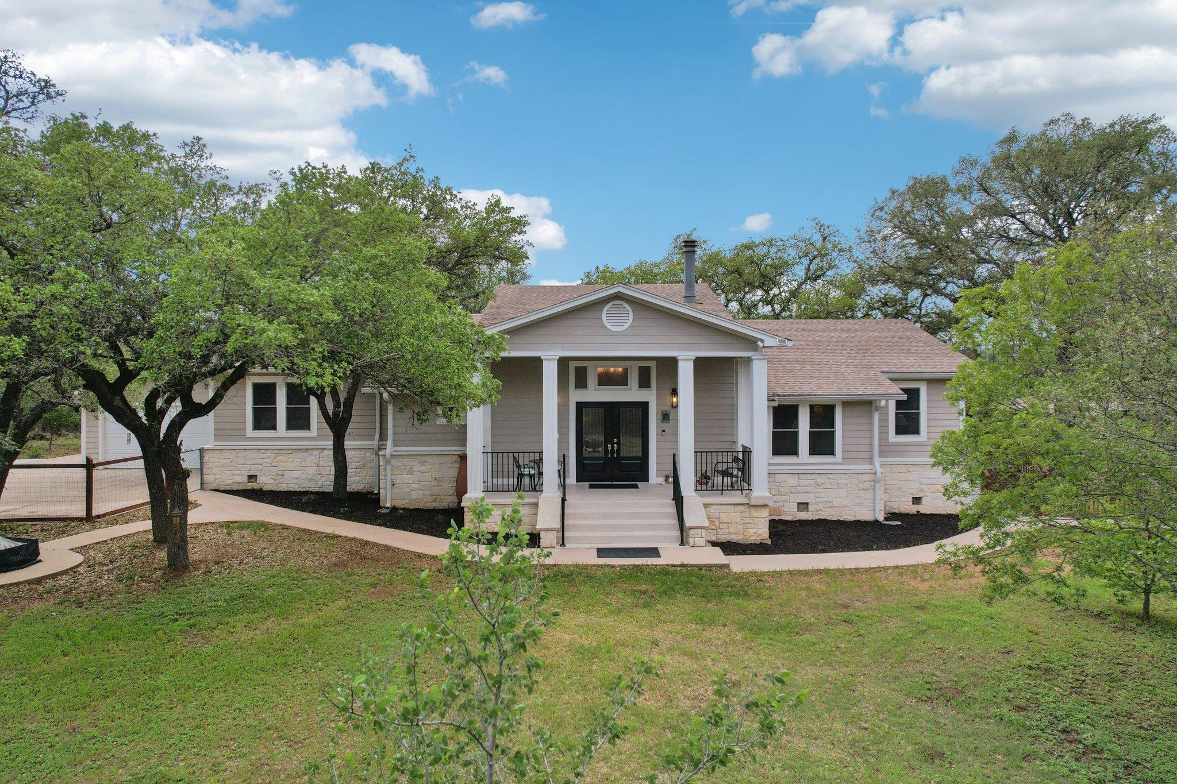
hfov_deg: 78.6
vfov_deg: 57.2
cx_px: 588
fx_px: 719
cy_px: 392
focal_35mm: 22
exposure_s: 1/2500
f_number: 2.8
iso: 100
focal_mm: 8.4
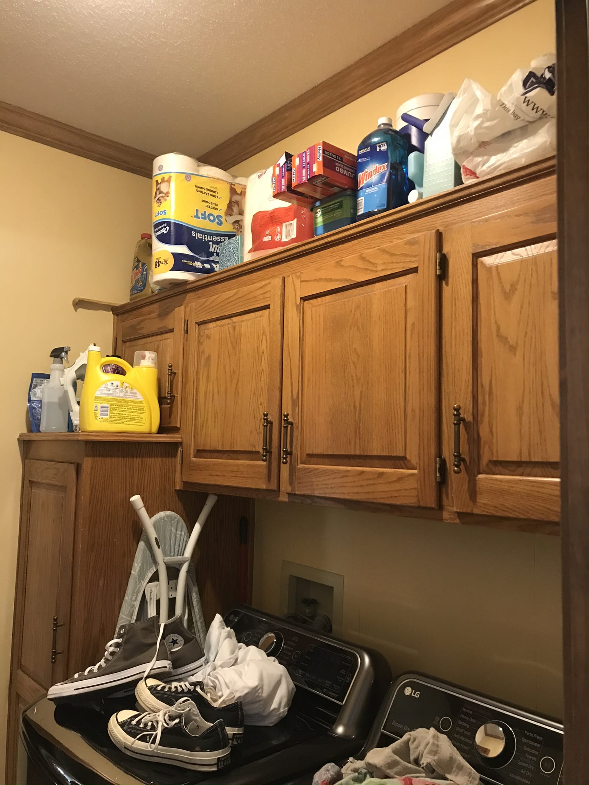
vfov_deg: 63.4
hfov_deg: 49.7
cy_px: 392
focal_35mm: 28
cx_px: 294
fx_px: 635
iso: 64
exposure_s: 1/15
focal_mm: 3.99
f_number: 1.8
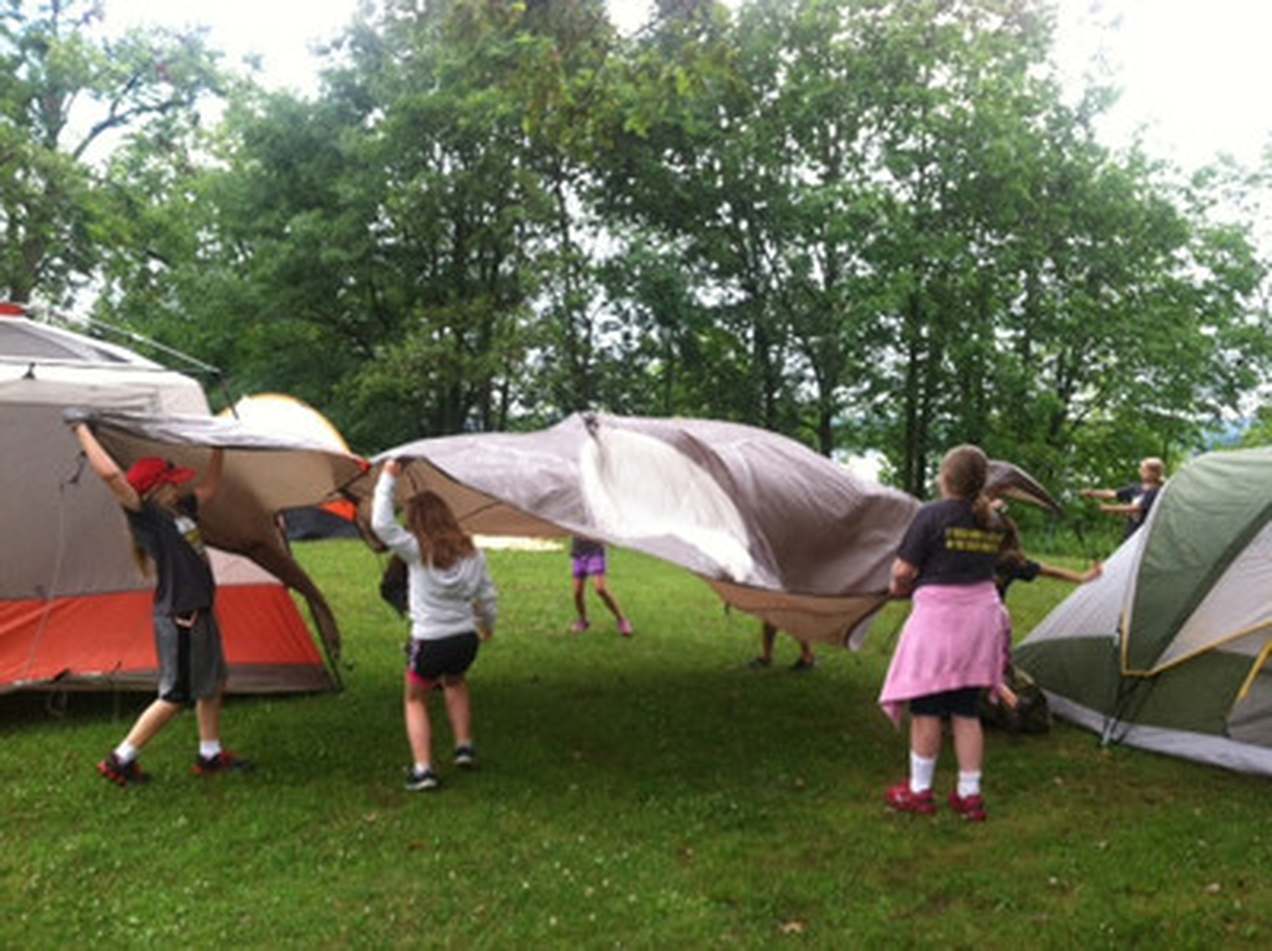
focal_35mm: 35
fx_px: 1285
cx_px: 636
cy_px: 476
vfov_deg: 40.6
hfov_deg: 52.7
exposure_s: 1/60
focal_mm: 3.85
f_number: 2.8
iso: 100
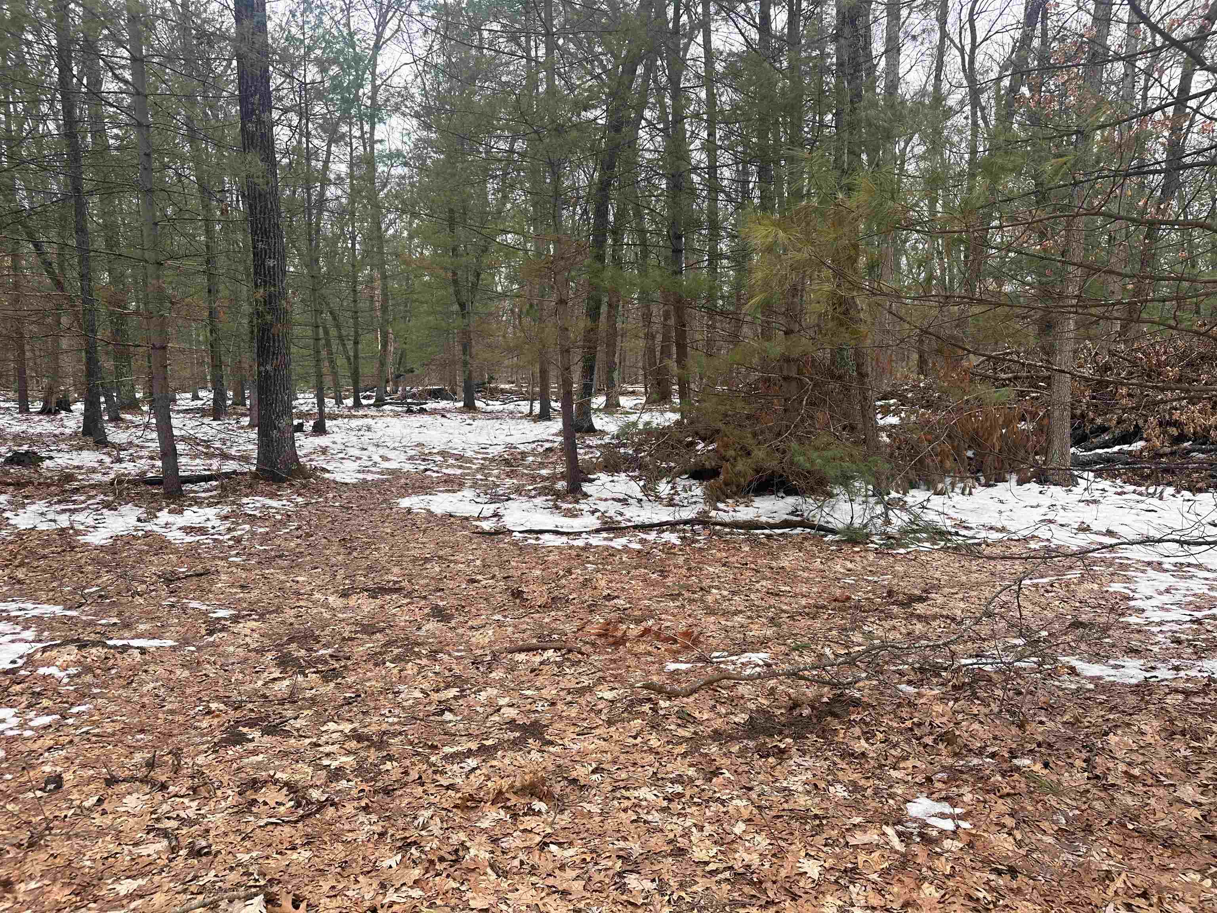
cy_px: 456
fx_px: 844
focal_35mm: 24
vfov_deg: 56.8
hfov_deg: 71.6
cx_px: 608
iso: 80
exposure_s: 1/879
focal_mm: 6.86
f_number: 1.78
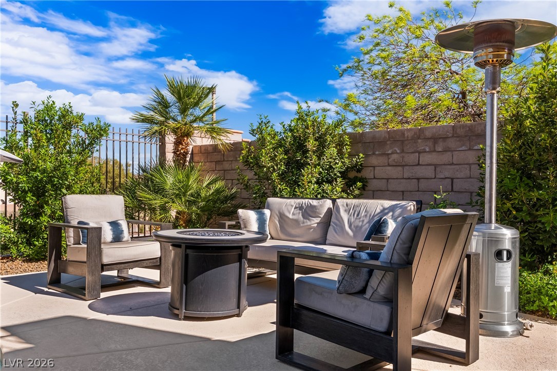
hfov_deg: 60.3
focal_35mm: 31
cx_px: 278
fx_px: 480
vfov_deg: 42.3
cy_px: 186
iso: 250
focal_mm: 21
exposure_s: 1/8000
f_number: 8
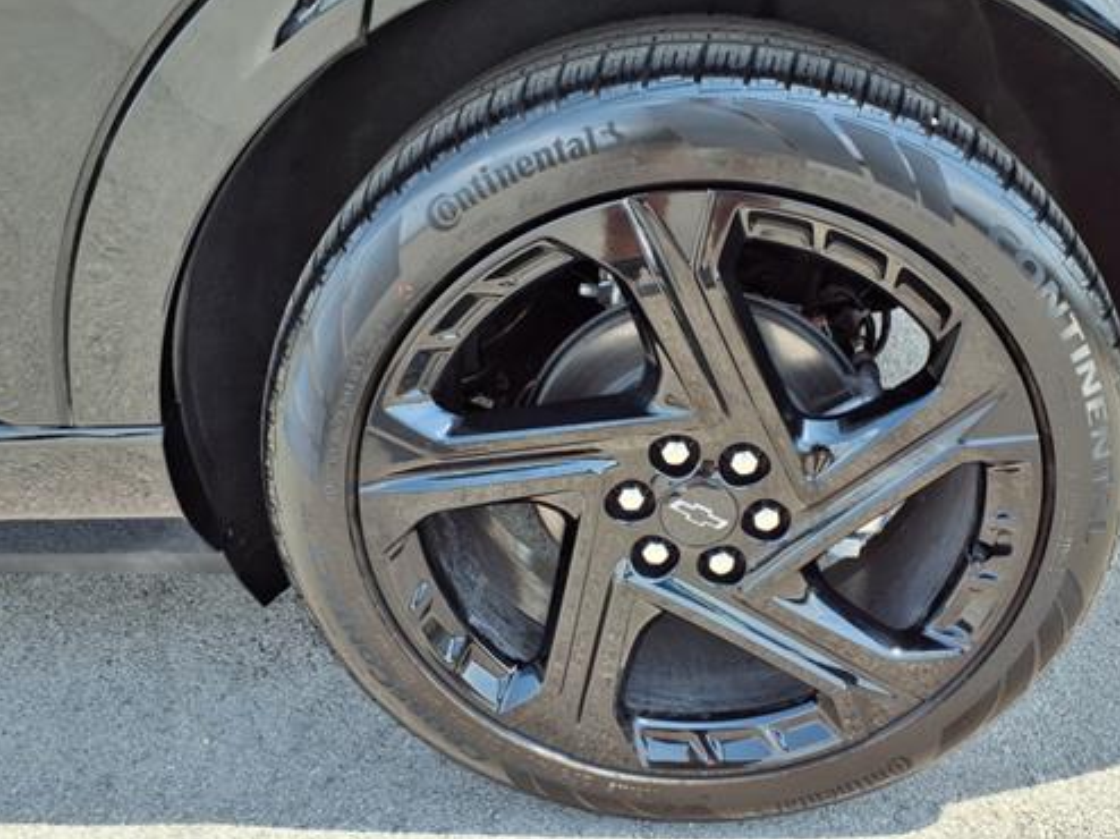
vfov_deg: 40.6
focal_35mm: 35
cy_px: 463
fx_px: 1132
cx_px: 671
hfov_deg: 52.3
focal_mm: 3.58
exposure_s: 1/435
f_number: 1.9
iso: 40
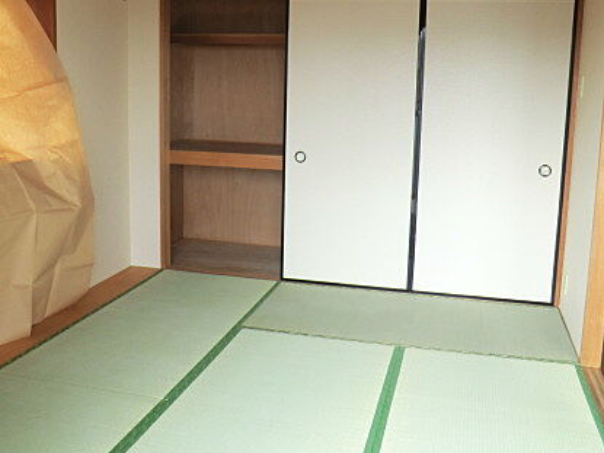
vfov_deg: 38.3
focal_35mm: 37
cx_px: 303
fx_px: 645
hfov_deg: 50.2
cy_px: 163
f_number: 3.2
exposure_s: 1/60
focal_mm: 4.3
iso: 100
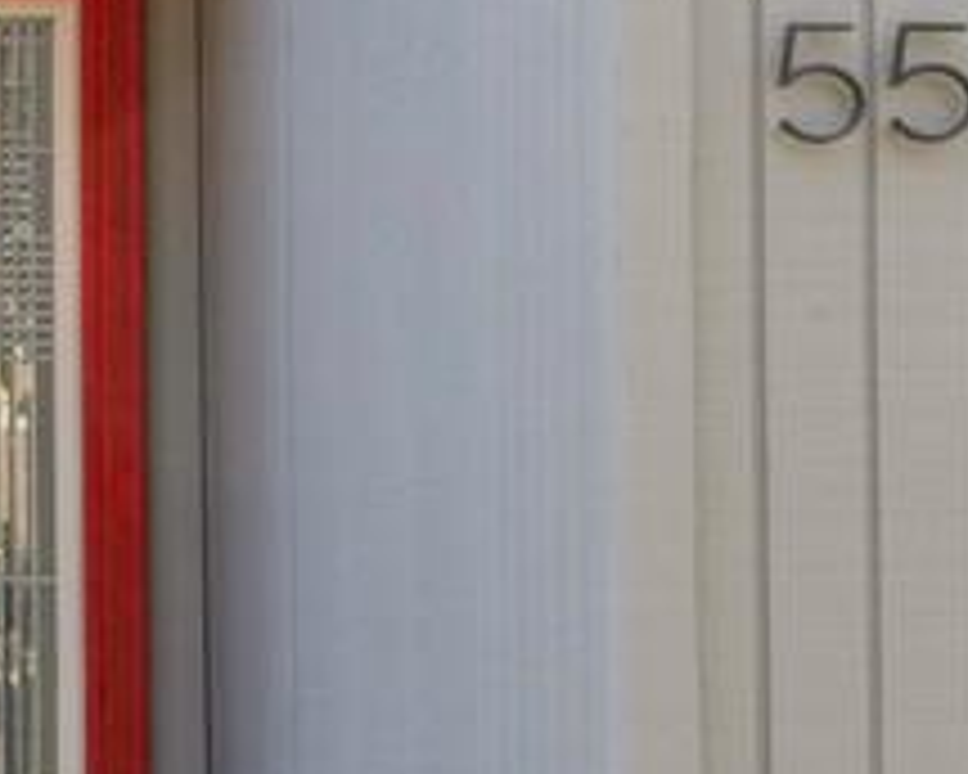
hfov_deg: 12.5
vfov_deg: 10.4
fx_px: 4097
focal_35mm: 143
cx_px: -642
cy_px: -416
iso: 1000
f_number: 8
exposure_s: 1/320
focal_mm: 16
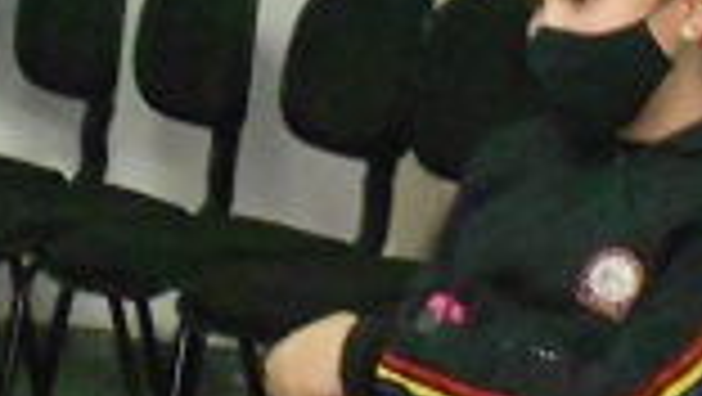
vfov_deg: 5.3
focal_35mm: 230
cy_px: 86
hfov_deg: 9.3
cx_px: 778
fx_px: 4284
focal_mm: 7.7
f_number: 4.2
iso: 640
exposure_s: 1/30
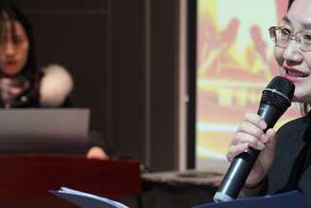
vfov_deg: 8.6
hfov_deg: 12.7
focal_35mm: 160
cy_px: 138
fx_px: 1383
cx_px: 311
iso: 2500
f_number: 4
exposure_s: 1/160
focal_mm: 70
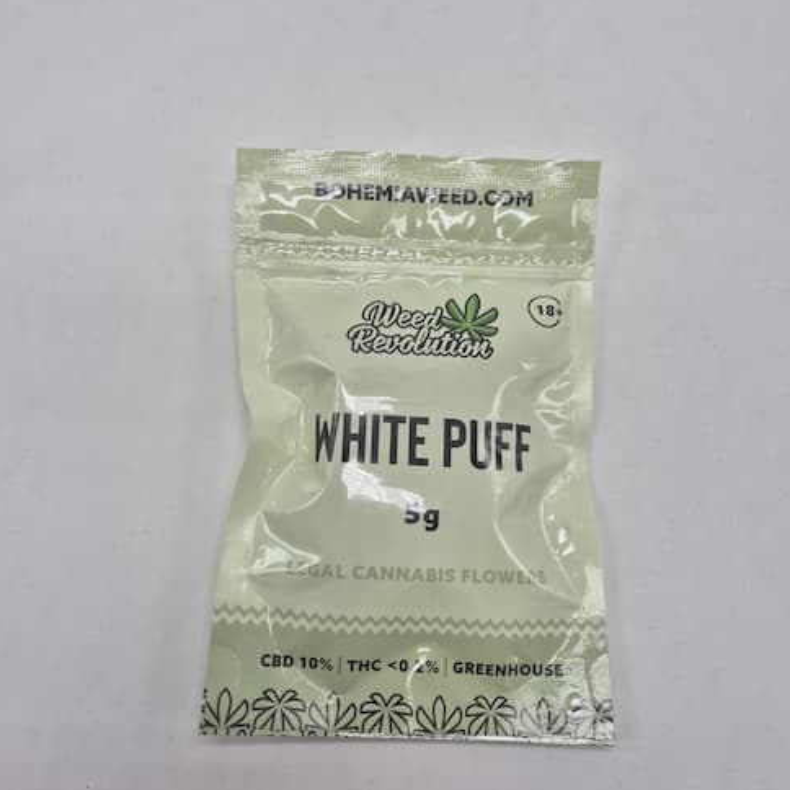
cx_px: 390
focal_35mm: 28
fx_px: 723
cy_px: 353
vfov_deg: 57.2
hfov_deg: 57.3
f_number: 1.8
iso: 25
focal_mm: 5.4
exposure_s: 1/274
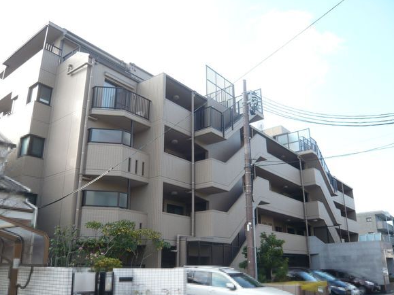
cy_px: 150
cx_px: 193
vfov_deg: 48.2
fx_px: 330
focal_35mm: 29
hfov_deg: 61.7
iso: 100
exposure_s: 1/250
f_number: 2.8
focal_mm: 4.6
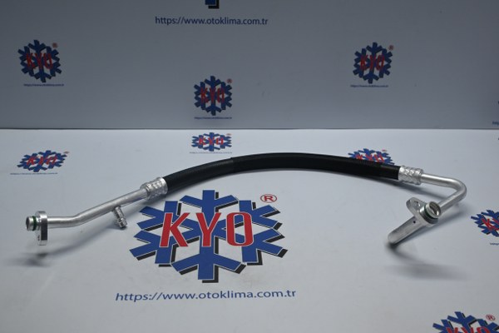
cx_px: 250
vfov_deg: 35.5
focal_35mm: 38
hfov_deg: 51.3
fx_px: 520
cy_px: 166
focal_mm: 25
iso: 450
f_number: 4.2
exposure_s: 1/125
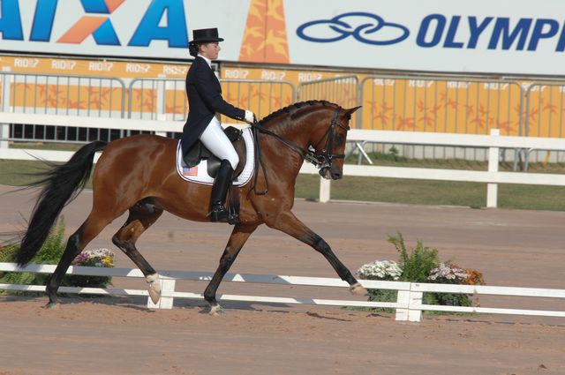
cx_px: 282
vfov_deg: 2.7
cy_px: 188
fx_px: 7994
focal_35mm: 510
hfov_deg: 4.0
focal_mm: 340
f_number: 9.5
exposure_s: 1/500
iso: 200
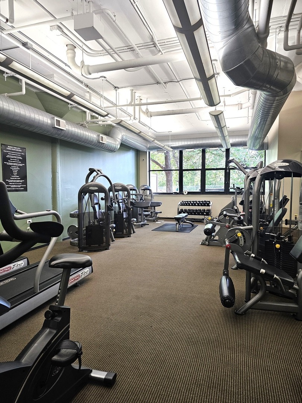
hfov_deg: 58.9
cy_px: 202
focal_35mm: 23
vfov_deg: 73.9
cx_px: 151
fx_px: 268
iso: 160
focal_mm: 6.3
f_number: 1.7
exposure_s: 1/120
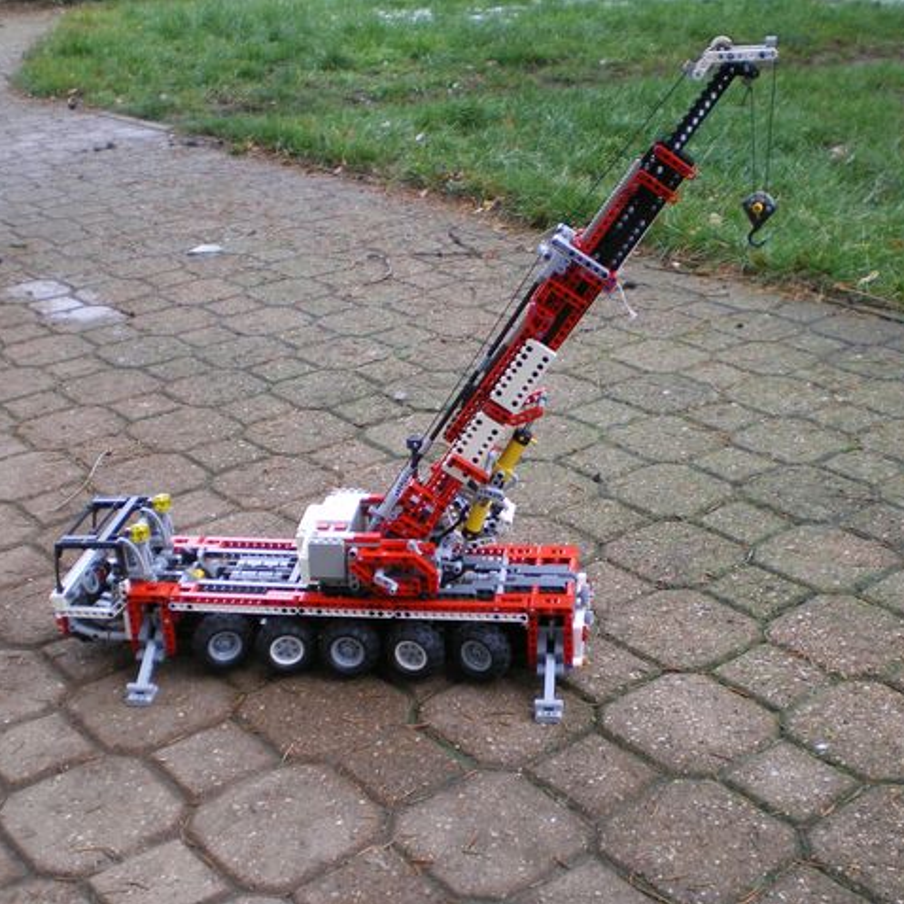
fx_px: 1330
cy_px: 452
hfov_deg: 37.5
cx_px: 477
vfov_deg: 37.6
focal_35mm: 45
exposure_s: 1/40
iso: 64
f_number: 3.1
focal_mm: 6.3
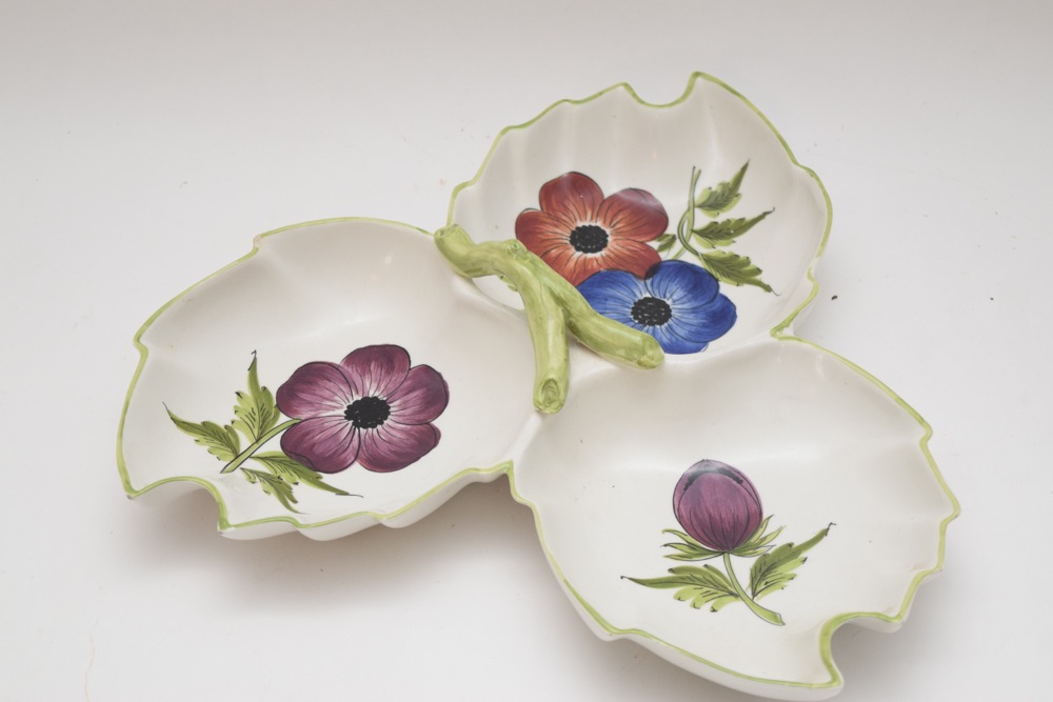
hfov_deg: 24.6
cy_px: 351
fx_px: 2413
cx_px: 526
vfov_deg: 16.6
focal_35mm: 82
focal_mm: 55
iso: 1100
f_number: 5.6
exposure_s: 1/60
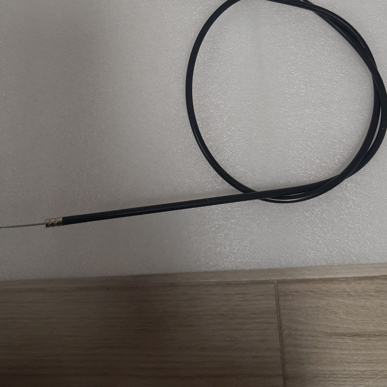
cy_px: 96
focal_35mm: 40
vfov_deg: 40.6
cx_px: 175
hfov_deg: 41.8
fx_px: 506
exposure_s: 1/50
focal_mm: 3.93
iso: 100
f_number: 1.7
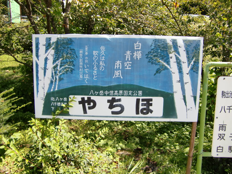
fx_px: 188
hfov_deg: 63.4
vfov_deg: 49.7
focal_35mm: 28
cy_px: 87
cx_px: 116
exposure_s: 1/400
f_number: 2.6
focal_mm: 4.9
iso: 64
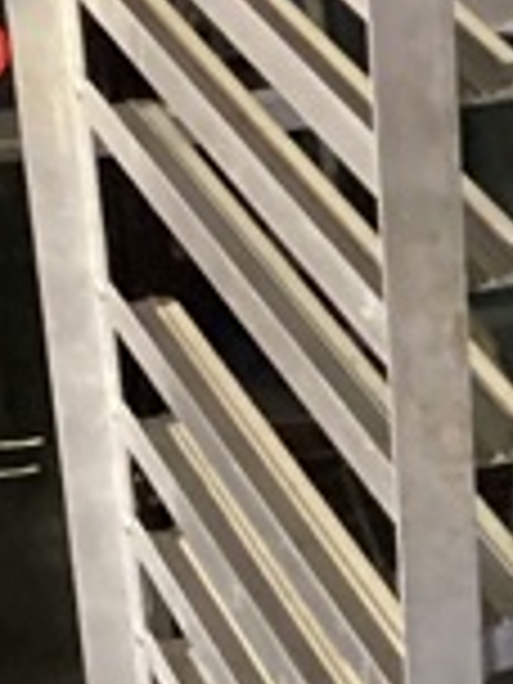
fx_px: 3280
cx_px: 990
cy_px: 470
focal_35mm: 166
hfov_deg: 8.5
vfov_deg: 11.9
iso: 800
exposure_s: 1/20
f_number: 2.4
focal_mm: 3.3
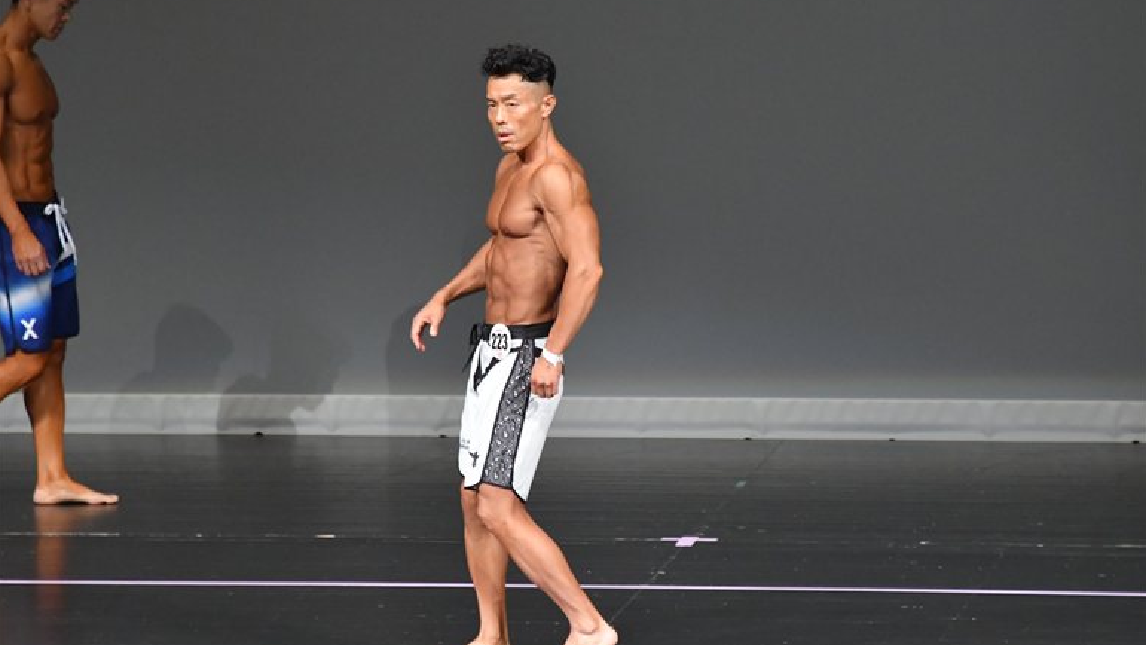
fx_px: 11033
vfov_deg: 3.3
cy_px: 361
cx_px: 573
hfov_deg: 5.9
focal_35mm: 363
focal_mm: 230
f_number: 5.6
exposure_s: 1/400
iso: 5000
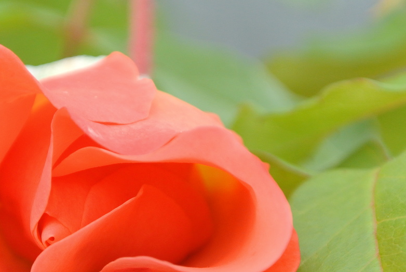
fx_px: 1637
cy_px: 233
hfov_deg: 14.1
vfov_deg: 9.5
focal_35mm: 145
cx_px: 123
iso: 400
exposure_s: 1/60
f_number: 5.6
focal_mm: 30
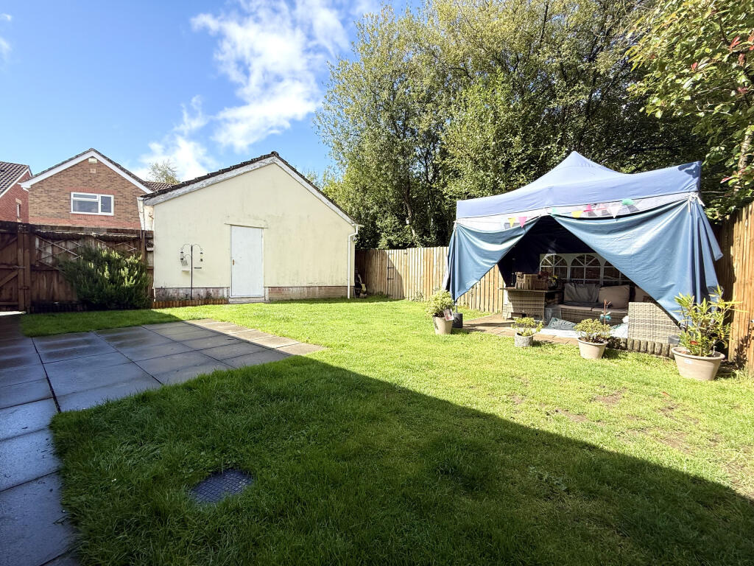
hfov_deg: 102.1
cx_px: 377
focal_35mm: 14
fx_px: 305
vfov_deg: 85.7
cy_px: 283
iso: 50
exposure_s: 1/970
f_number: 2.2
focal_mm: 2.22
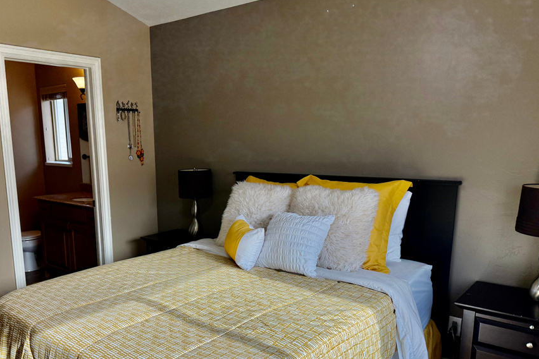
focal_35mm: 30
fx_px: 449
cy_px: 226
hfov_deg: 61.5
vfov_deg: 43.2
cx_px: 219
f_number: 1.78
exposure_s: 1/478
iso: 80
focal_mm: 6.76
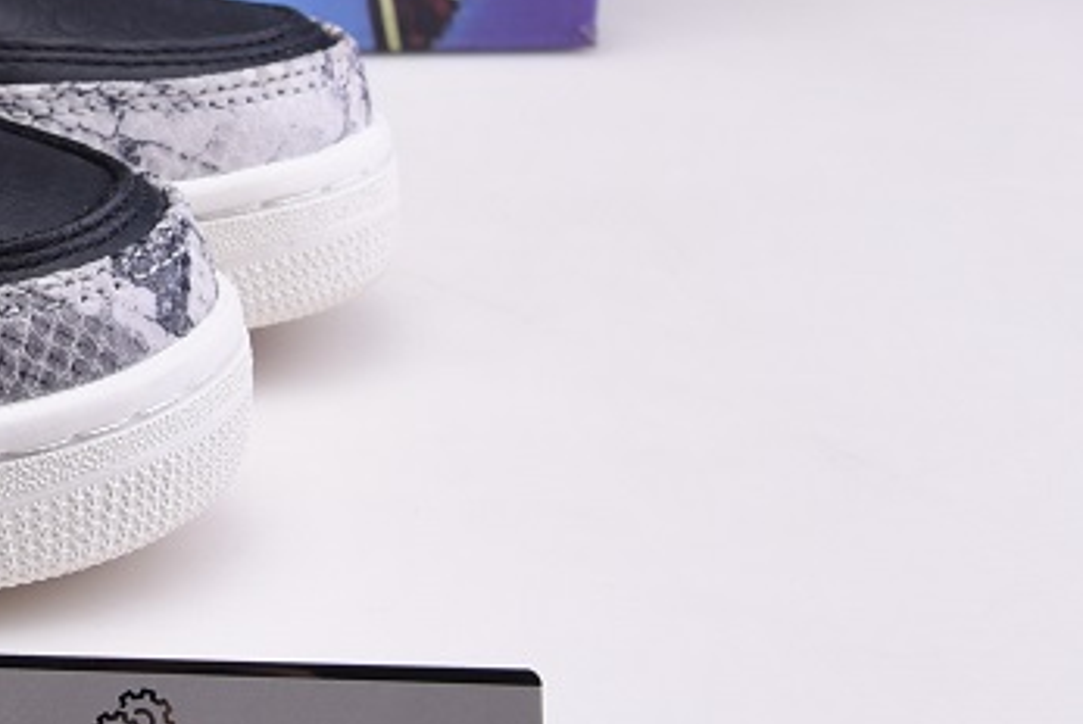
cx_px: -359
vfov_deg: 11.0
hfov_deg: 16.0
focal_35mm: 121
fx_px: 3643
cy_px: -248
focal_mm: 35
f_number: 11
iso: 100
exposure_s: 1/125
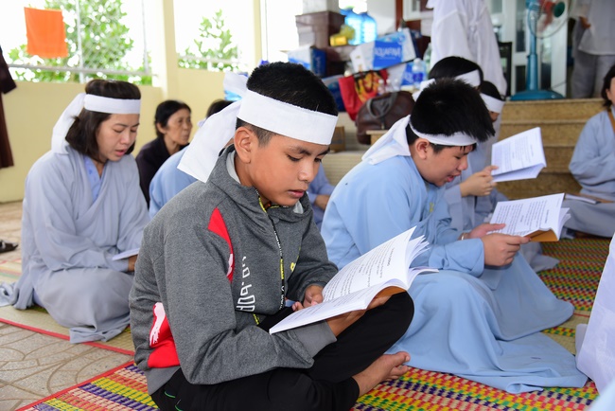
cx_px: 308
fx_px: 598
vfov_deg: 37.9
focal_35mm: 35
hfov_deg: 54.4
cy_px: 206
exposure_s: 1/200
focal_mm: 35
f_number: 4
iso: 320
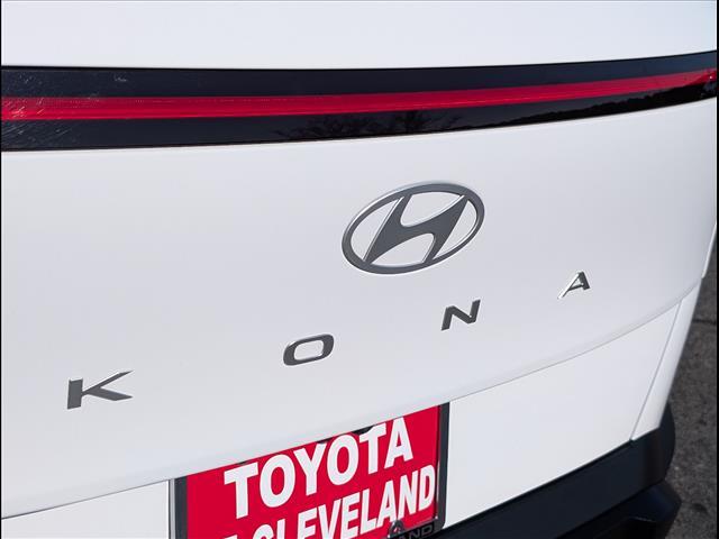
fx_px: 1018
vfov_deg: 29.7
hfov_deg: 38.9
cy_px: 270
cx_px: 360
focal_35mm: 49
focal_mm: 6.9
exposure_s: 1/10000
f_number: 1.68
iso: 44
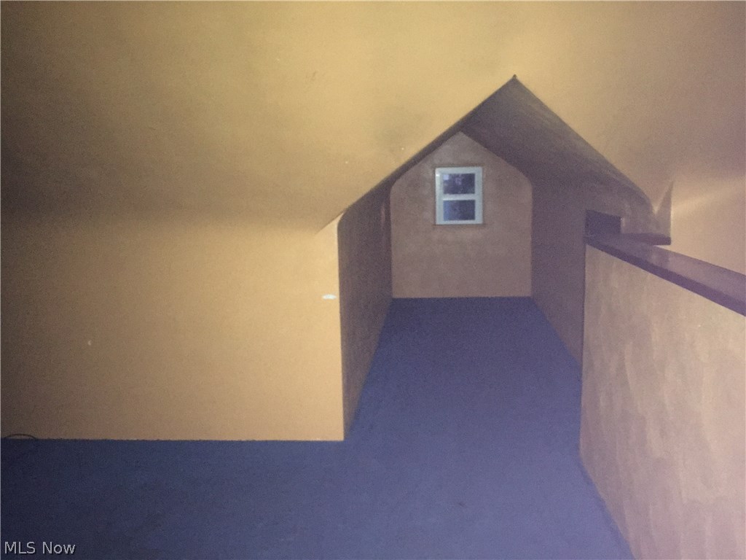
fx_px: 625
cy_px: 280
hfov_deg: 61.7
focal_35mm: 29
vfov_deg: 48.2
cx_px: 373
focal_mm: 4.15
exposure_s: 1/16
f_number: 2.2
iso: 800
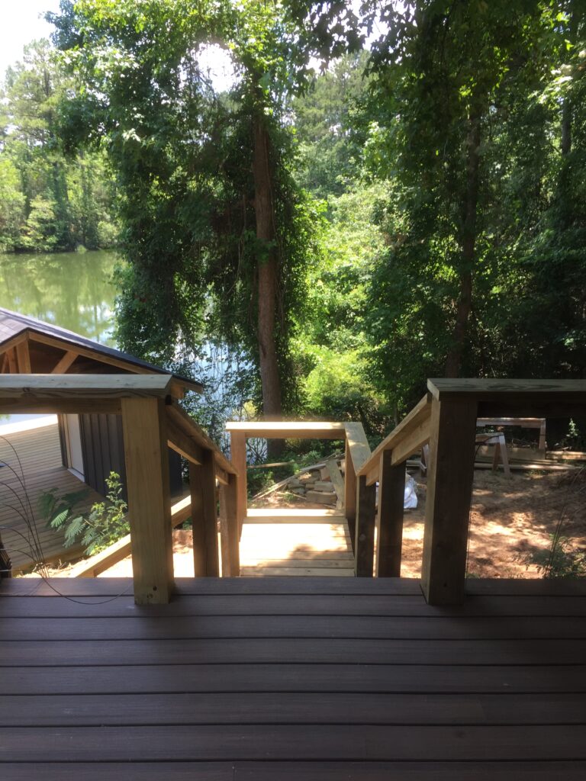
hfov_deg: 48.2
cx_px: 293
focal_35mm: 29
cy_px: 390
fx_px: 655
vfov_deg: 61.7
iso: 32
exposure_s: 1/238
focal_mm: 4.15
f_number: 2.2
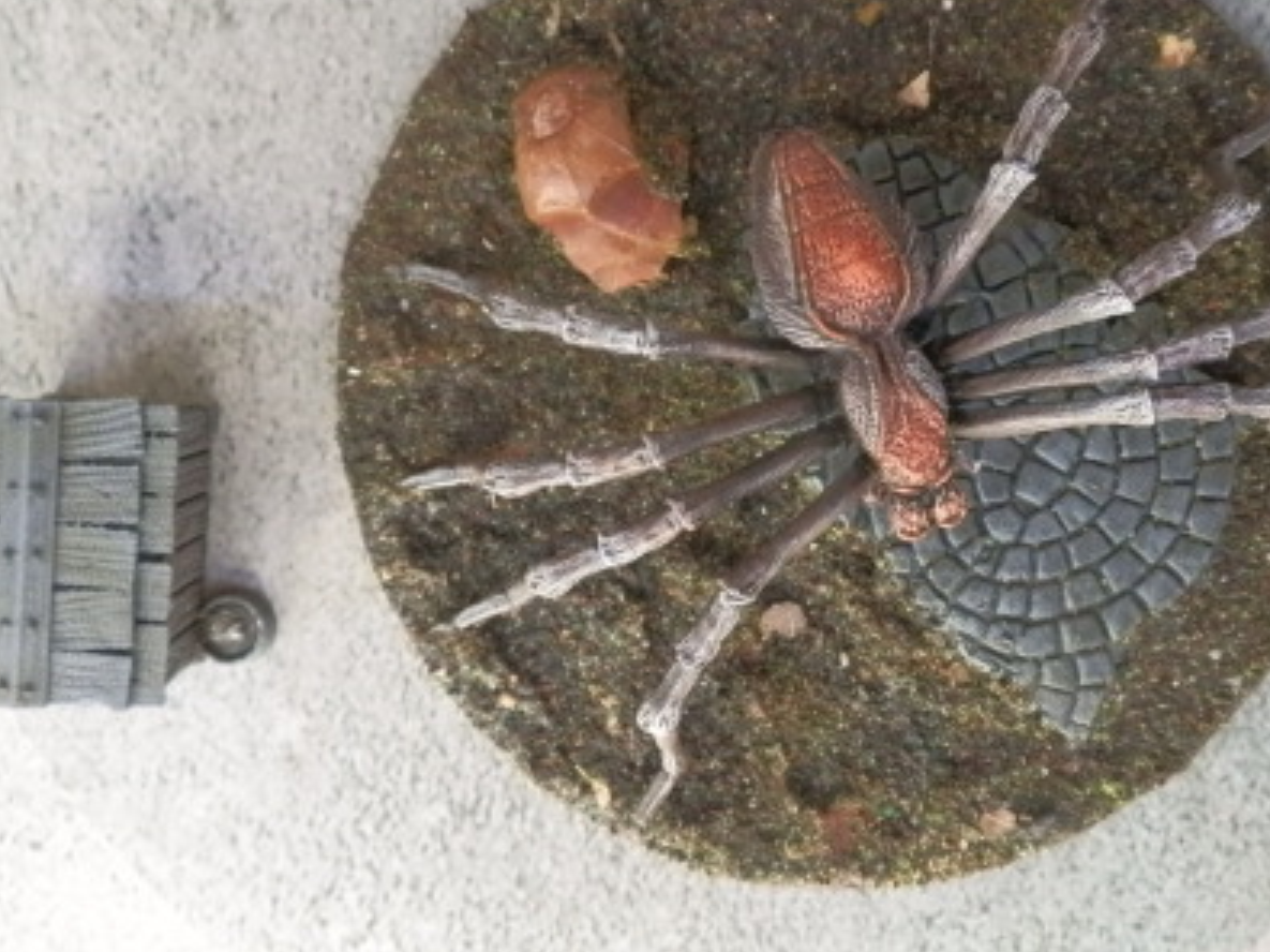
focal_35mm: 38
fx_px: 1394
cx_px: 772
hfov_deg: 48.6
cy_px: 418
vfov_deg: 37.6
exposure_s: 1/50
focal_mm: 5
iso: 400
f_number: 3.1
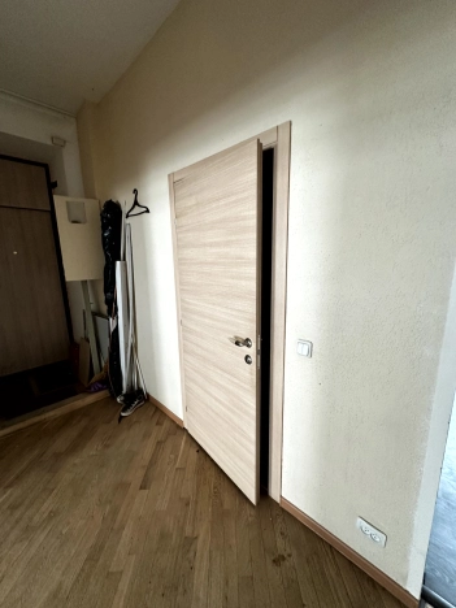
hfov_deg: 85.7
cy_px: 304
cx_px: 228
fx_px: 246
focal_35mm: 14
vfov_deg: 102.1
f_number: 2.2
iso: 160
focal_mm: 2.22
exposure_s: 1/99
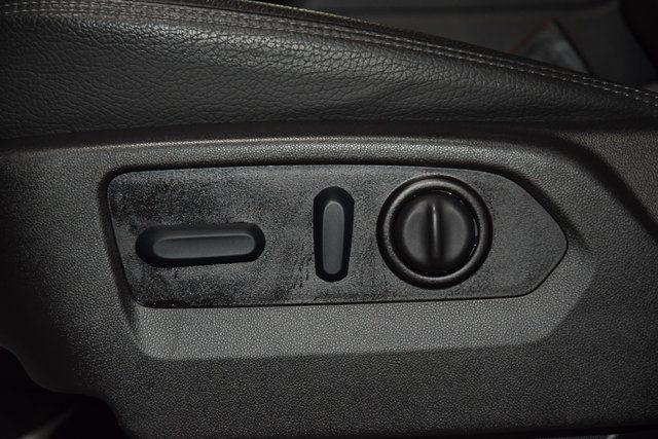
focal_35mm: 105
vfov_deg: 13.0
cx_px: 329
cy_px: 220
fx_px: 1919
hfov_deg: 19.5
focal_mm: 70
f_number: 4.5
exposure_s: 1/125
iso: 1600
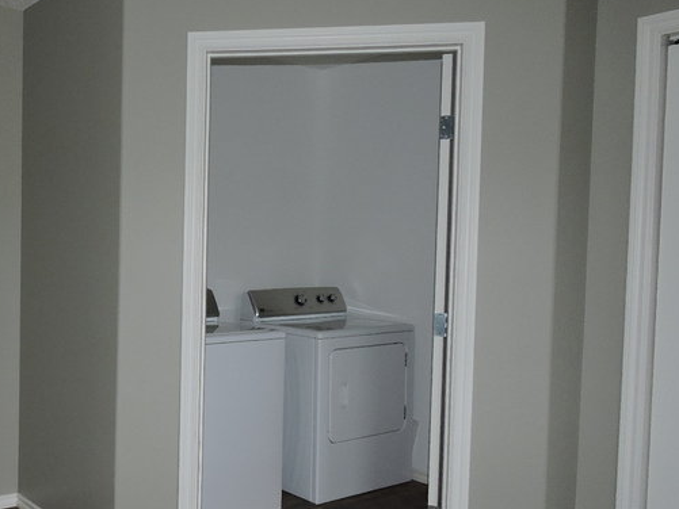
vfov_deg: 38.7
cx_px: 167
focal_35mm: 37
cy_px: 275
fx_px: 726
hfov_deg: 48.2
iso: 200
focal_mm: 4.3
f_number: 3.3
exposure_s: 1/30
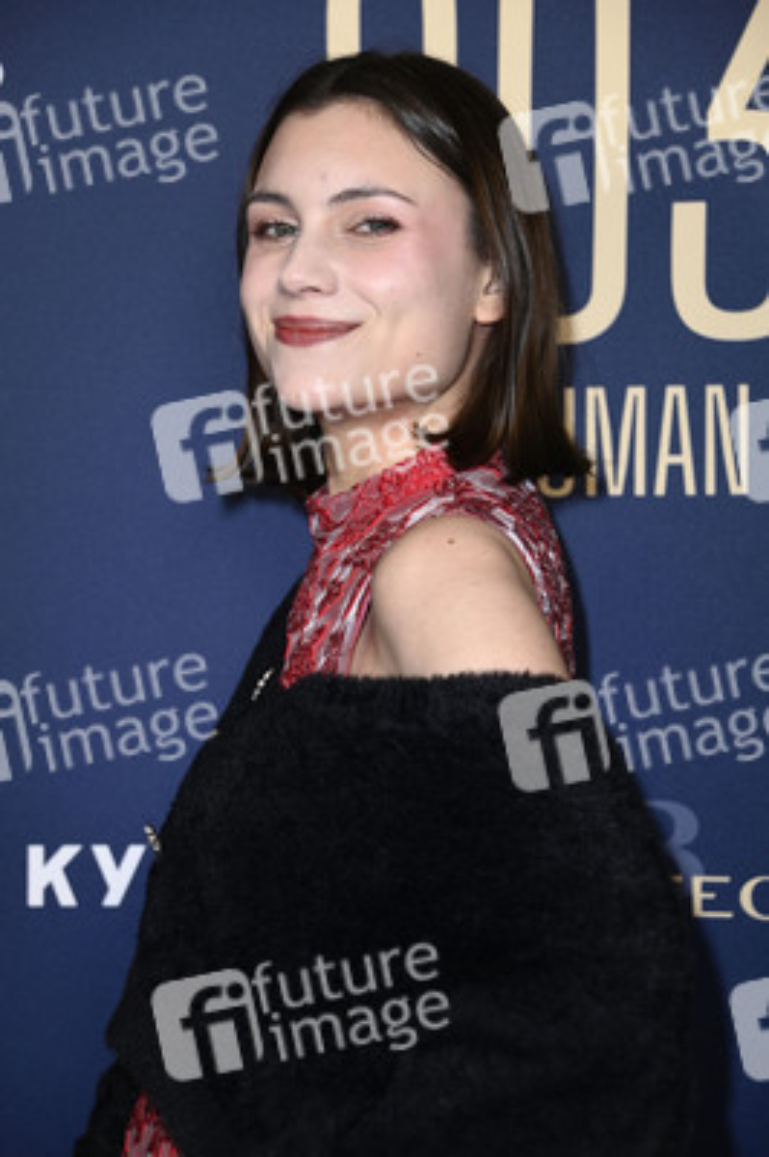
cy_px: 578
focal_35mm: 105
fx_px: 3370
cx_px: 384
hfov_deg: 13.0
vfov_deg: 19.5
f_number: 5.6
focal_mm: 105
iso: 500
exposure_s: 1/250
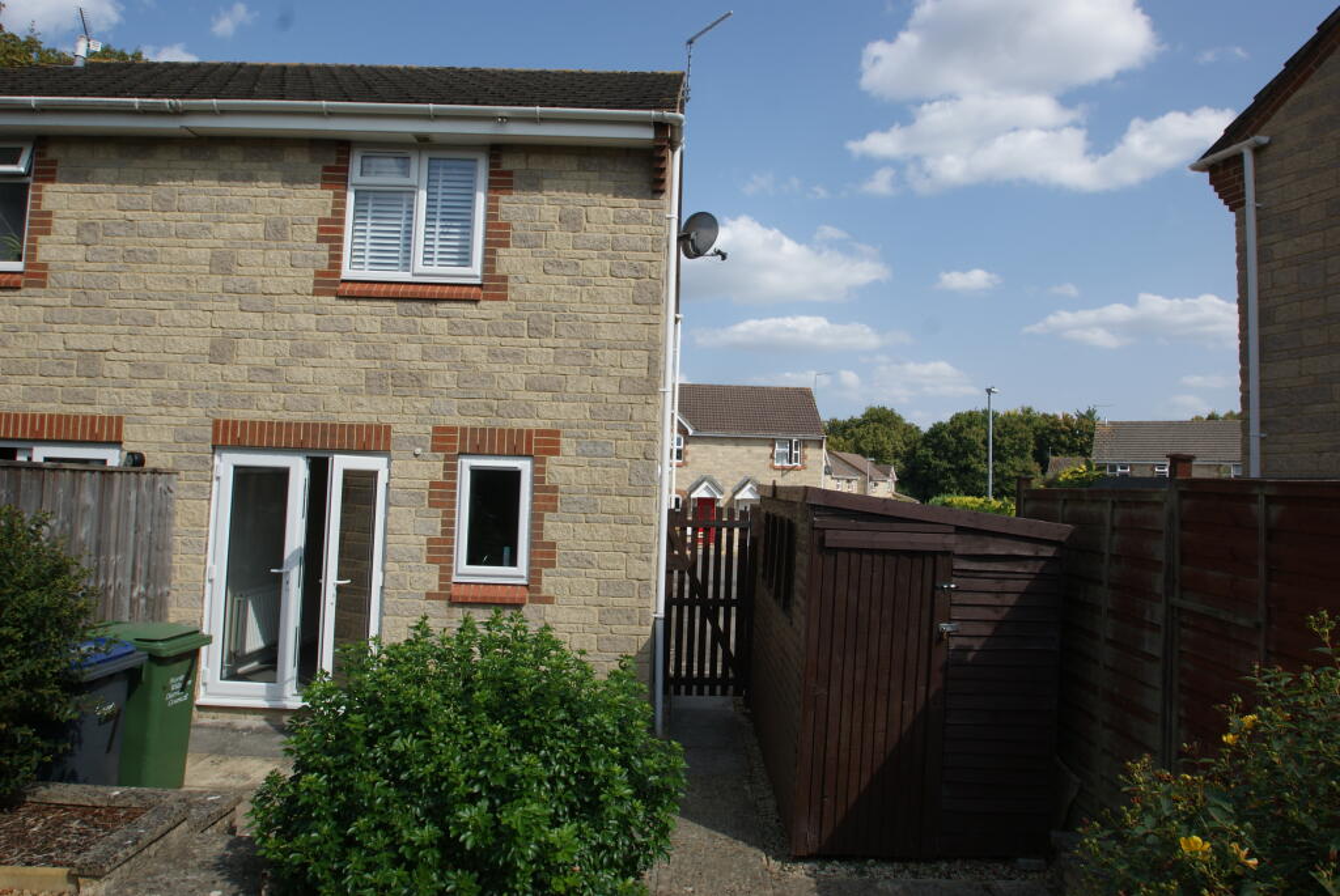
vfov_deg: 56.3
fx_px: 838
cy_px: 448
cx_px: 670
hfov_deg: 77.3
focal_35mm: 22
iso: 100
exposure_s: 1/160
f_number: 10
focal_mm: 15
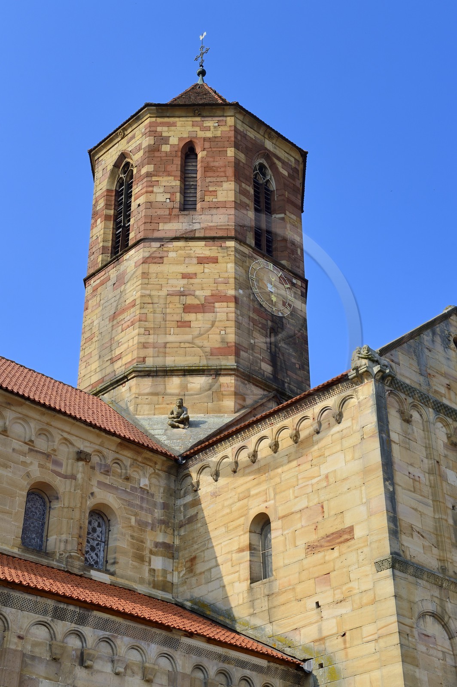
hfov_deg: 24.6
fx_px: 1049
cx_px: 228
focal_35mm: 55
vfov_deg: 36.3
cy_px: 344
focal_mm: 55
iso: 200
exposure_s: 1/250
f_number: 11
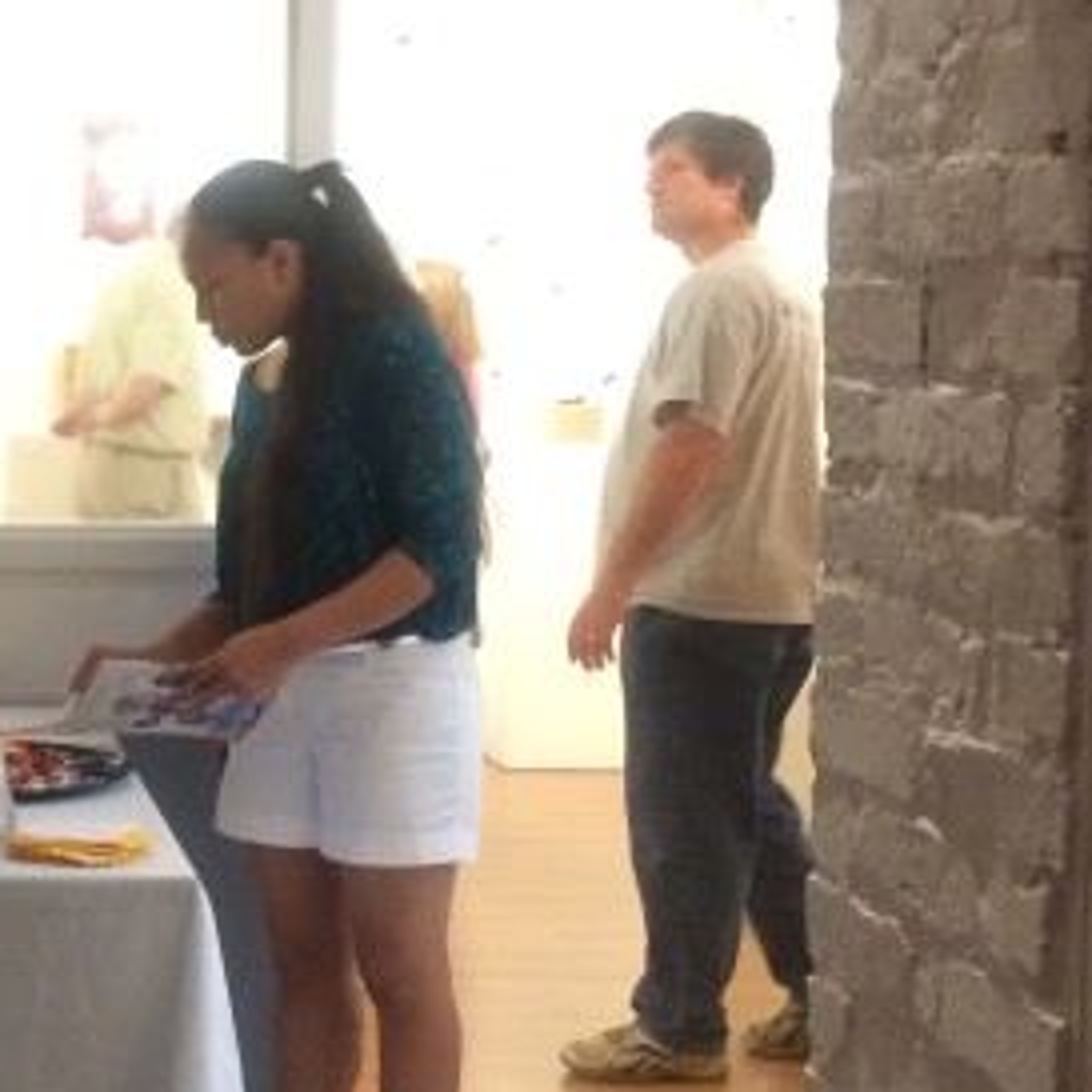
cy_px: 496
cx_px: 16
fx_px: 2677
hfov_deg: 22.2
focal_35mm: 75
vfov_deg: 23.1
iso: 320
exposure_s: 1/30
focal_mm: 4.15
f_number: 2.2
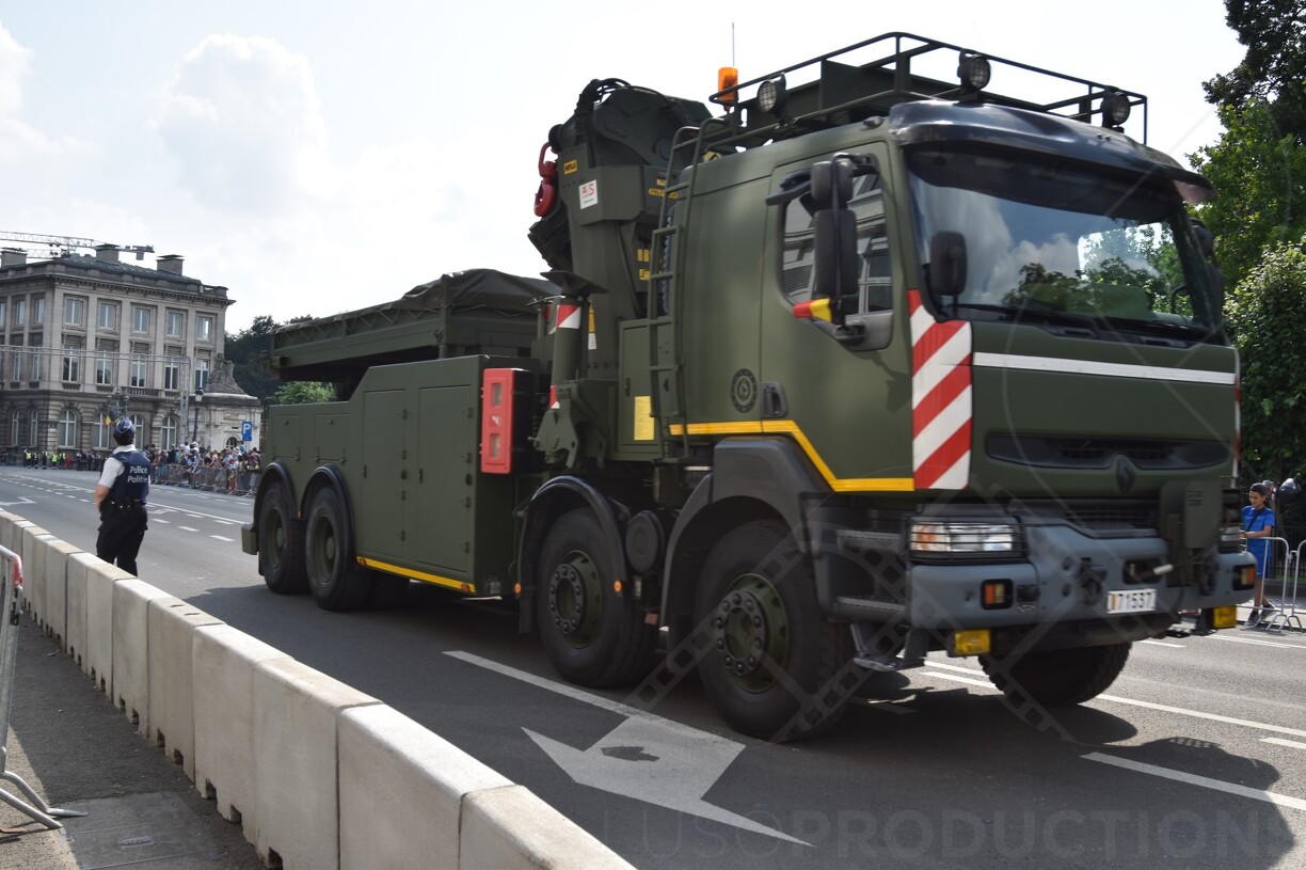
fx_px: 1305
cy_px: 435
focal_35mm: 36
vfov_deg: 36.8
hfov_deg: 53.2
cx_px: 653
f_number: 8
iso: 100
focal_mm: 24
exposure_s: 1/250
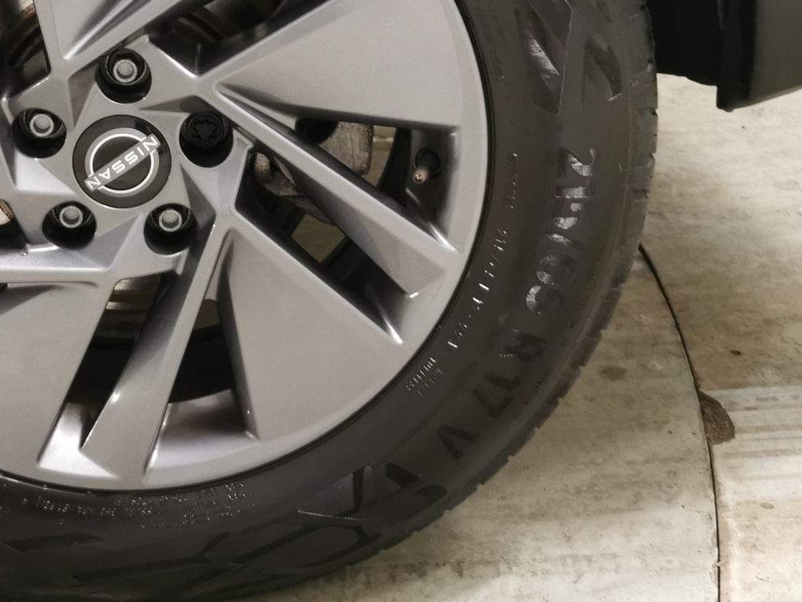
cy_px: 81
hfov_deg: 32.8
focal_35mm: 57
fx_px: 1321
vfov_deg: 25.0
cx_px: 155
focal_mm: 5.56
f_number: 1.6
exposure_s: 1/33.3
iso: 320
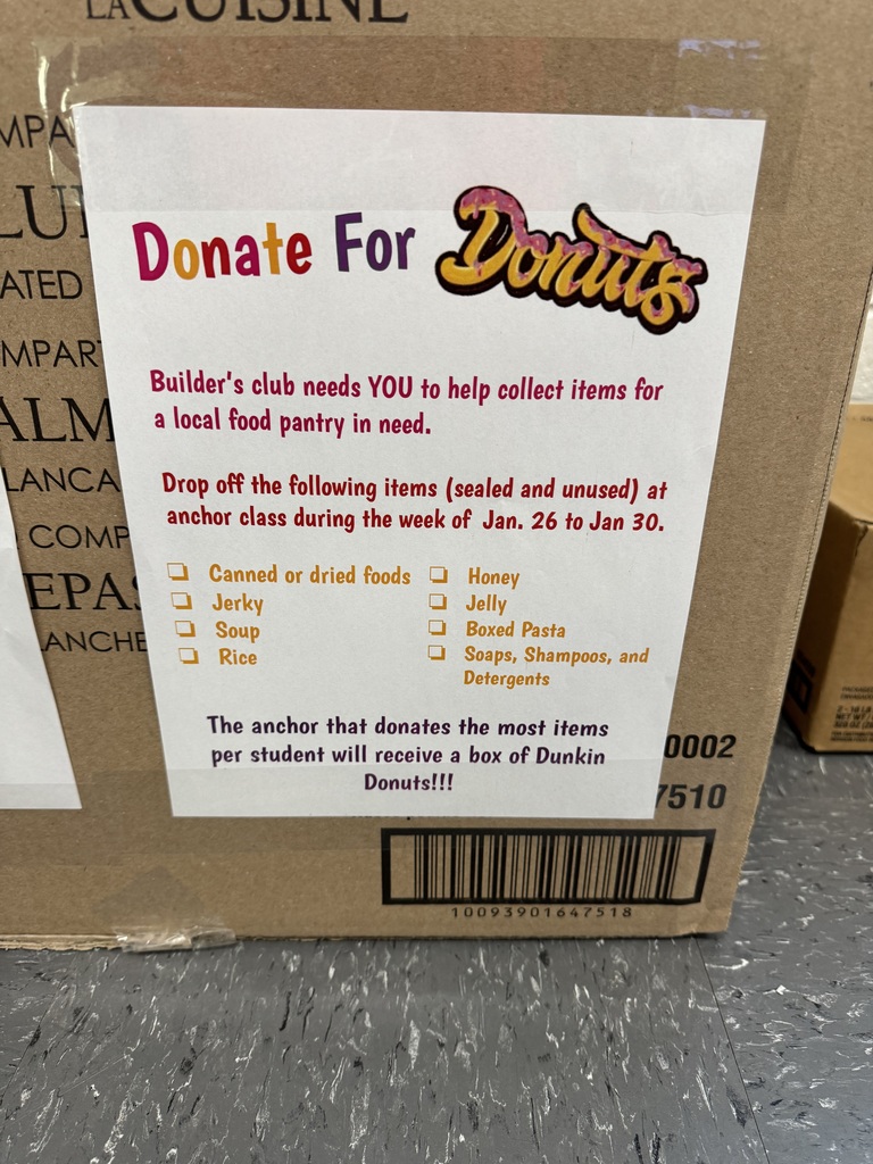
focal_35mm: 24
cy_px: 582
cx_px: 436
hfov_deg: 56.8
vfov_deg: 71.6
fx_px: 807
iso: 200
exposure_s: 1/121
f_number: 1.78
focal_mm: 6.76
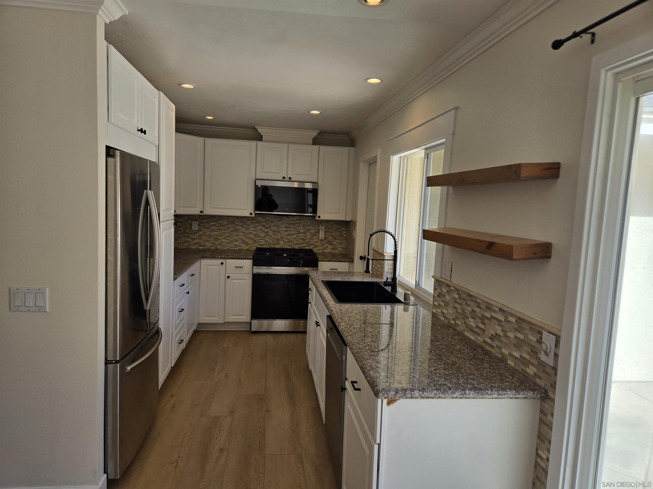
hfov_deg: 73.9
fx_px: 434
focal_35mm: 23
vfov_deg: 58.9
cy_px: 244
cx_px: 326
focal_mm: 5.4
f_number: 1.8
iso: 25
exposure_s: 1/339
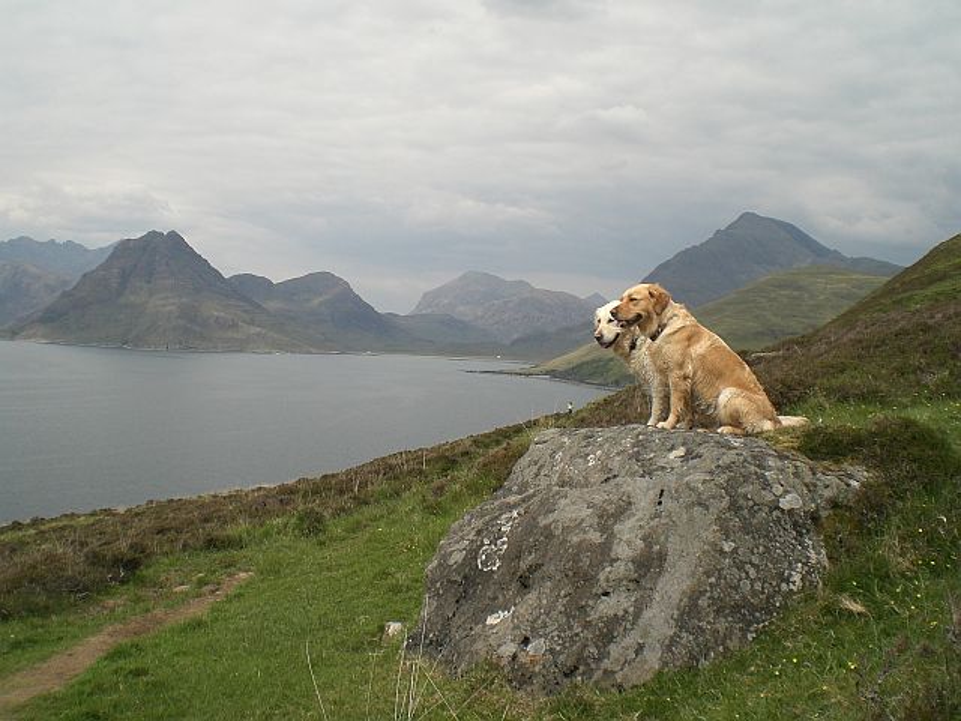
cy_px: 360
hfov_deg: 49.0
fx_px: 1055
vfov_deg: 37.7
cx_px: 480
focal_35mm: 38
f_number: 4.4
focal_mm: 6.3
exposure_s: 1/500
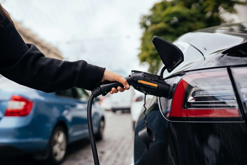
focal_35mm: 35
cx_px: 124
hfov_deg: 54.4
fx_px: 240
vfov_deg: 37.9
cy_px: 82
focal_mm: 35
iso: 250
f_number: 2.2
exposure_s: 1/1600
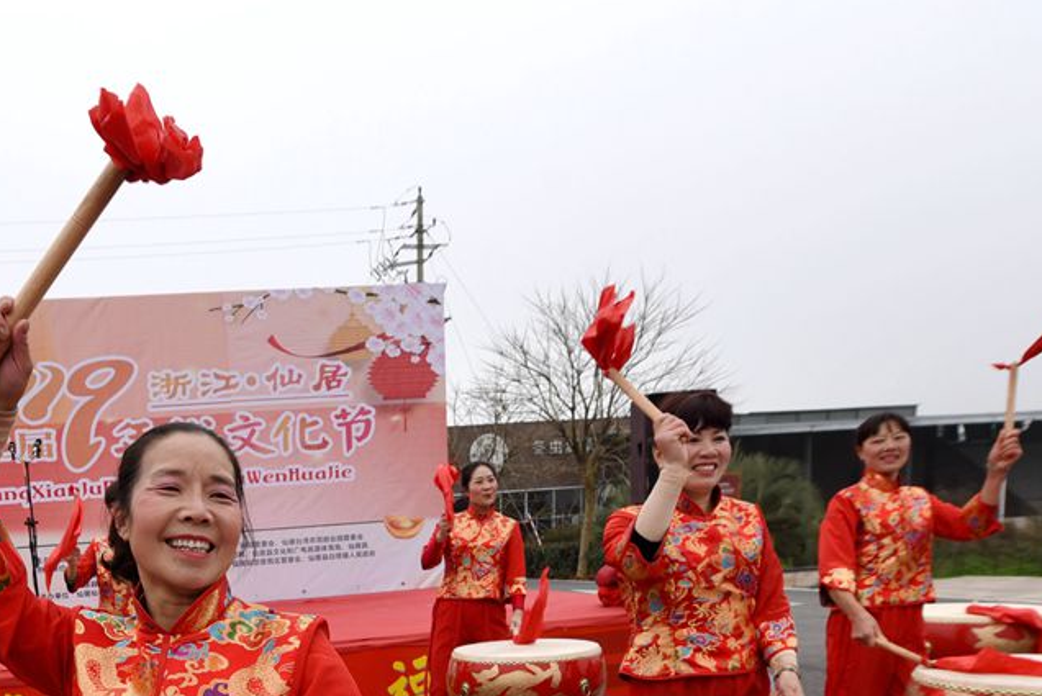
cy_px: 733
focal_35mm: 33
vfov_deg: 35.3
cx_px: 241
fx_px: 956
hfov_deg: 54.1
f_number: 6.3
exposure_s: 1/500
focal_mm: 14
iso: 180
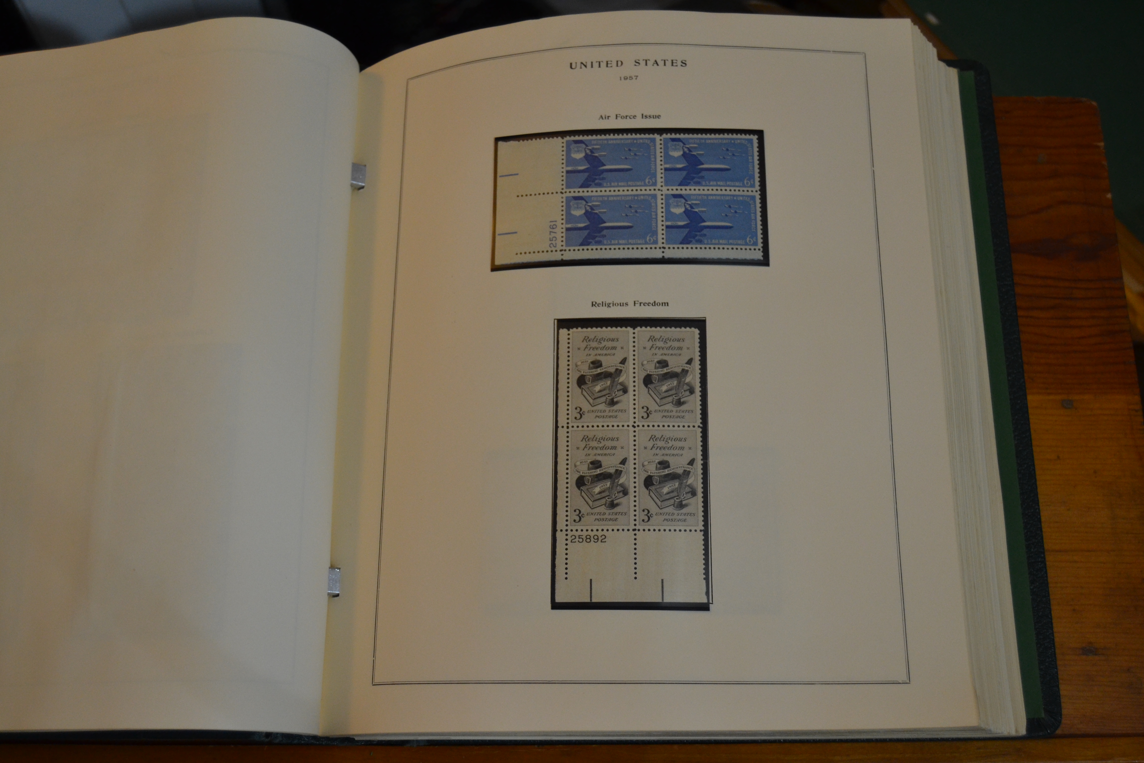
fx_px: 1239
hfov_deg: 49.6
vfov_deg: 34.2
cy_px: 382
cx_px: 572
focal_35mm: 39
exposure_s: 1/60
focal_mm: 26
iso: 900
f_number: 4
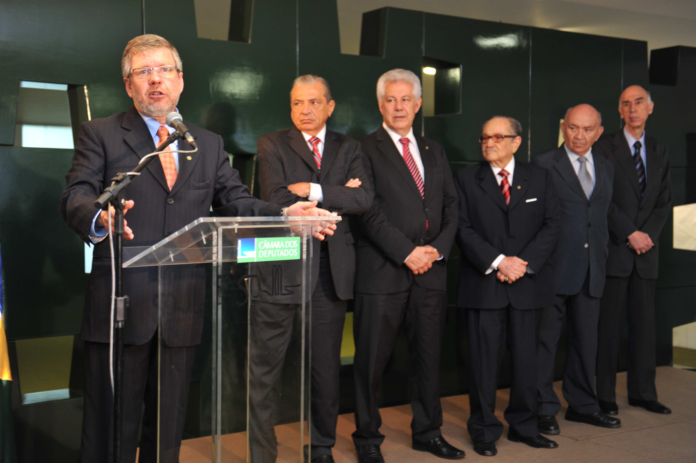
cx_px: 348
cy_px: 232
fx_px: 966
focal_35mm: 50
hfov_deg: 39.6
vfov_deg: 27.0
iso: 800
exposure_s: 1/60
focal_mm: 50
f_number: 2.8
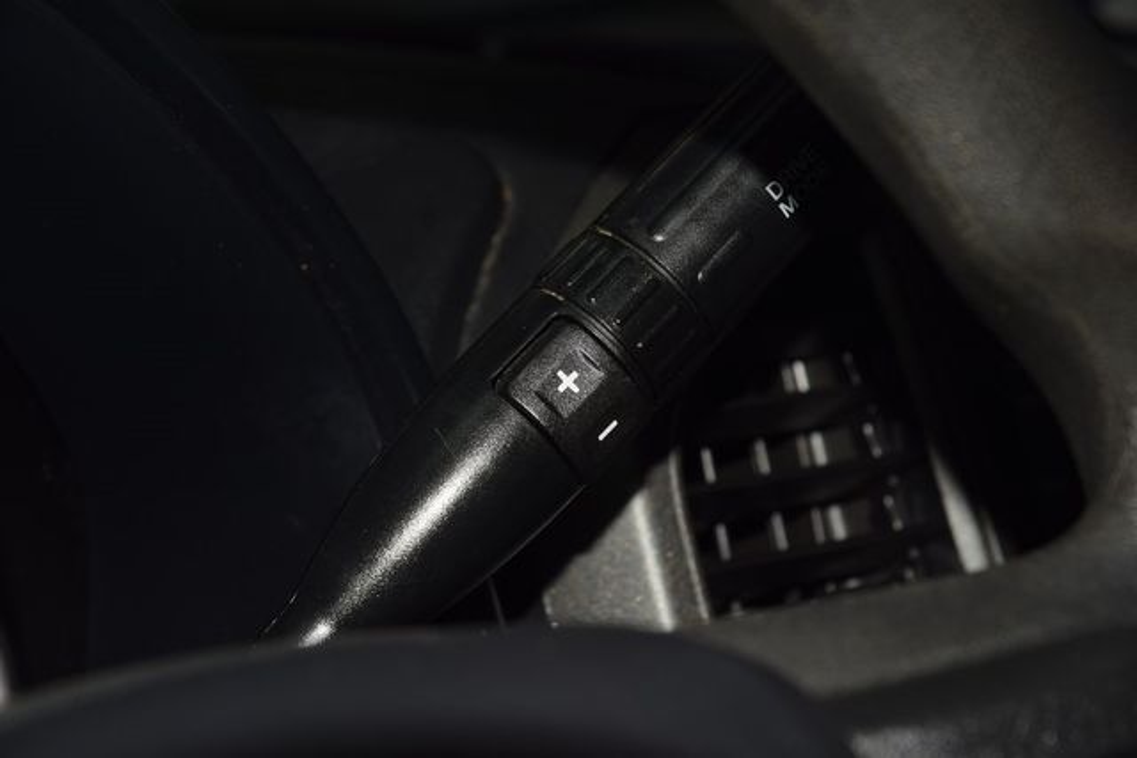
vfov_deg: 13.0
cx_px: 568
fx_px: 3317
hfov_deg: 19.5
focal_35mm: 105
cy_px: 379
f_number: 8
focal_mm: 70
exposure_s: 1/125
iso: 100
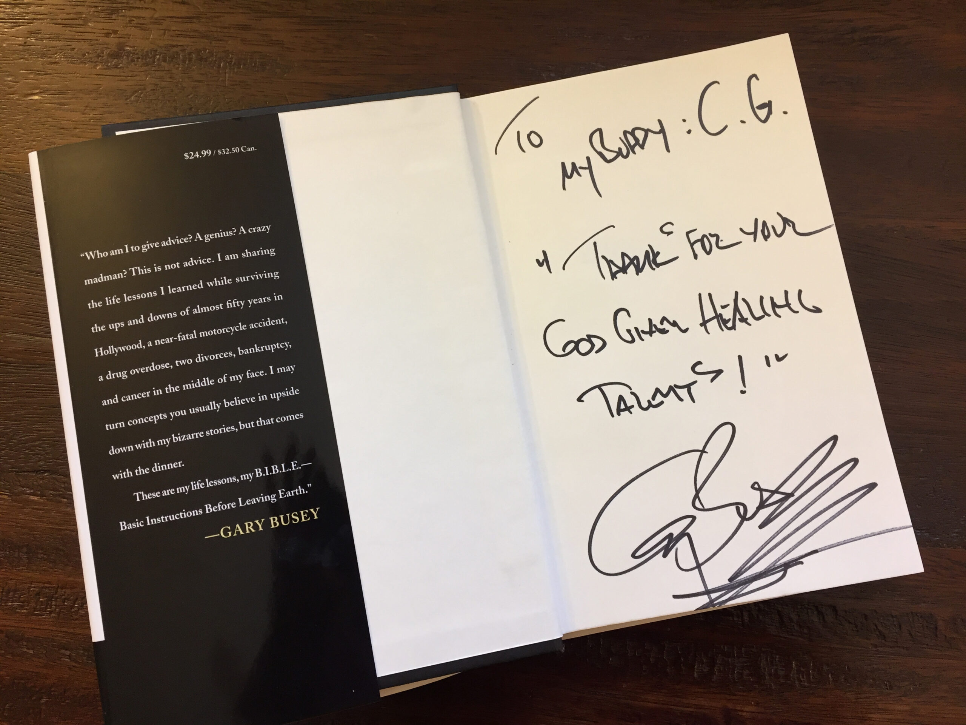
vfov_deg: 48.2
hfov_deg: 61.7
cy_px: 362
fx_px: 809
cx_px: 483
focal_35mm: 29
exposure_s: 1/30
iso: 80
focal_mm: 4.15
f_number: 2.2
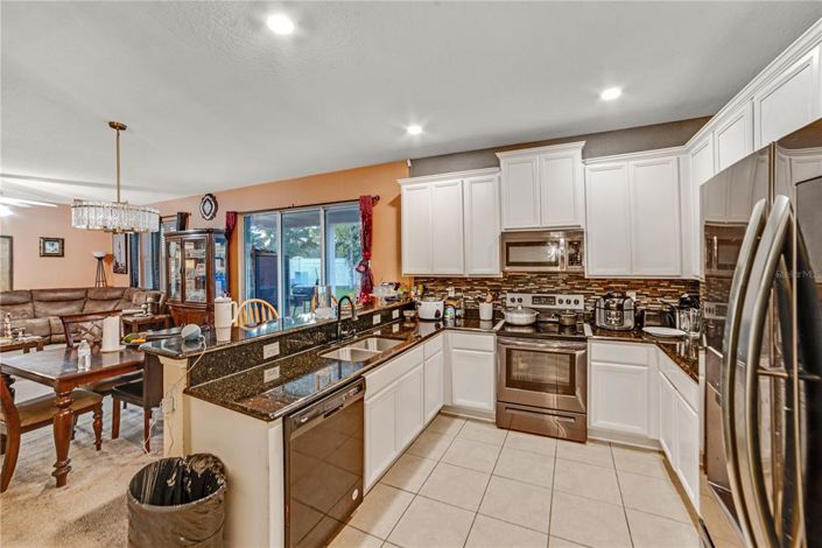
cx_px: 411
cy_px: 274
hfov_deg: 104.3
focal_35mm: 14
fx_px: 320
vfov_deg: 81.2
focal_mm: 14
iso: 160
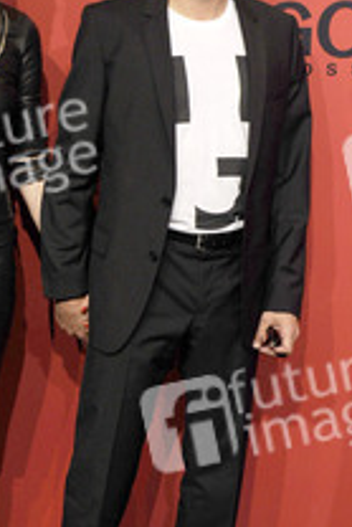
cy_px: 286
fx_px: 1406
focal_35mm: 96
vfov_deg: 21.2
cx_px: 41
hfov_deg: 14.1
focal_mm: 50
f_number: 6.3
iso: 800
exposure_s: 1/160
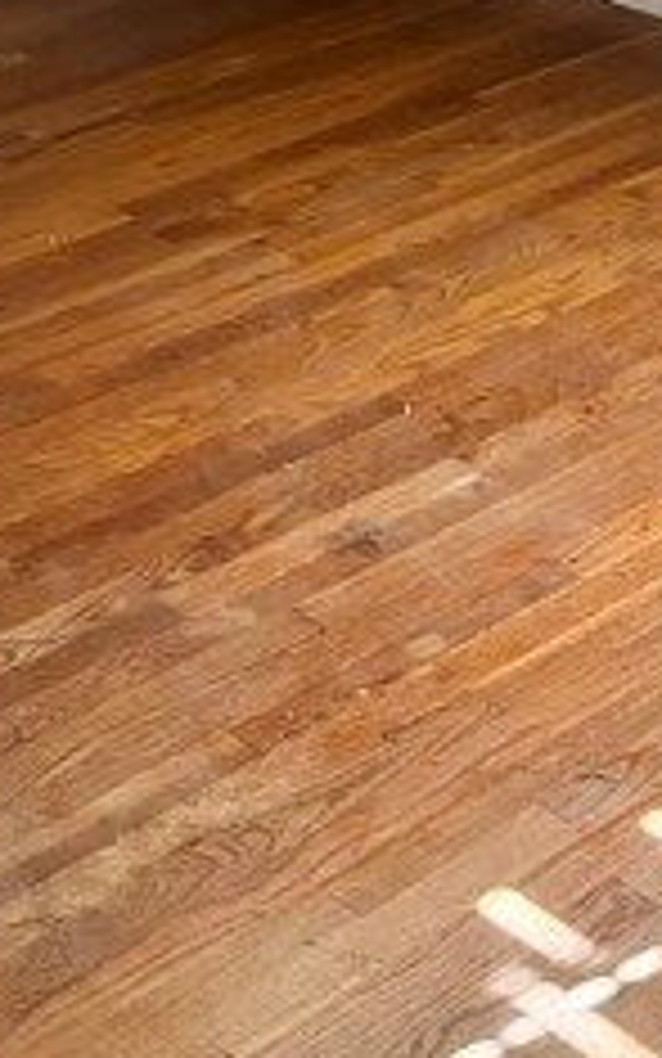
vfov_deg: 19.7
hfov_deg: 14.5
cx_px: 293
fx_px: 2596
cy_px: -563
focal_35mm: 90
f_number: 1.6
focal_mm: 5.96
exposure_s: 1/60
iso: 500
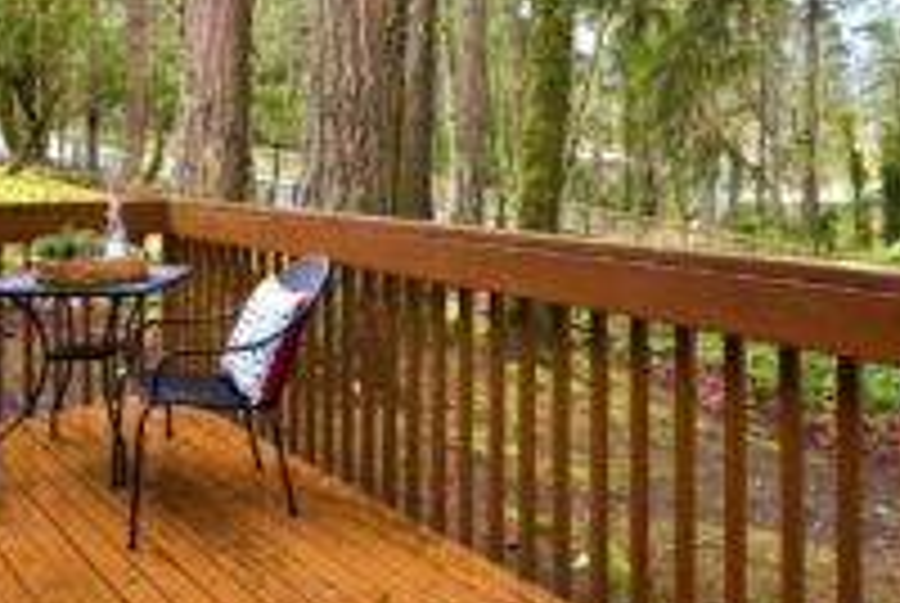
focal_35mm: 32
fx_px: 801
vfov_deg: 39.5
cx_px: 414
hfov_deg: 58.6
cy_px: 115
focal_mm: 16
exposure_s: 1/13
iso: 400
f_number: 9
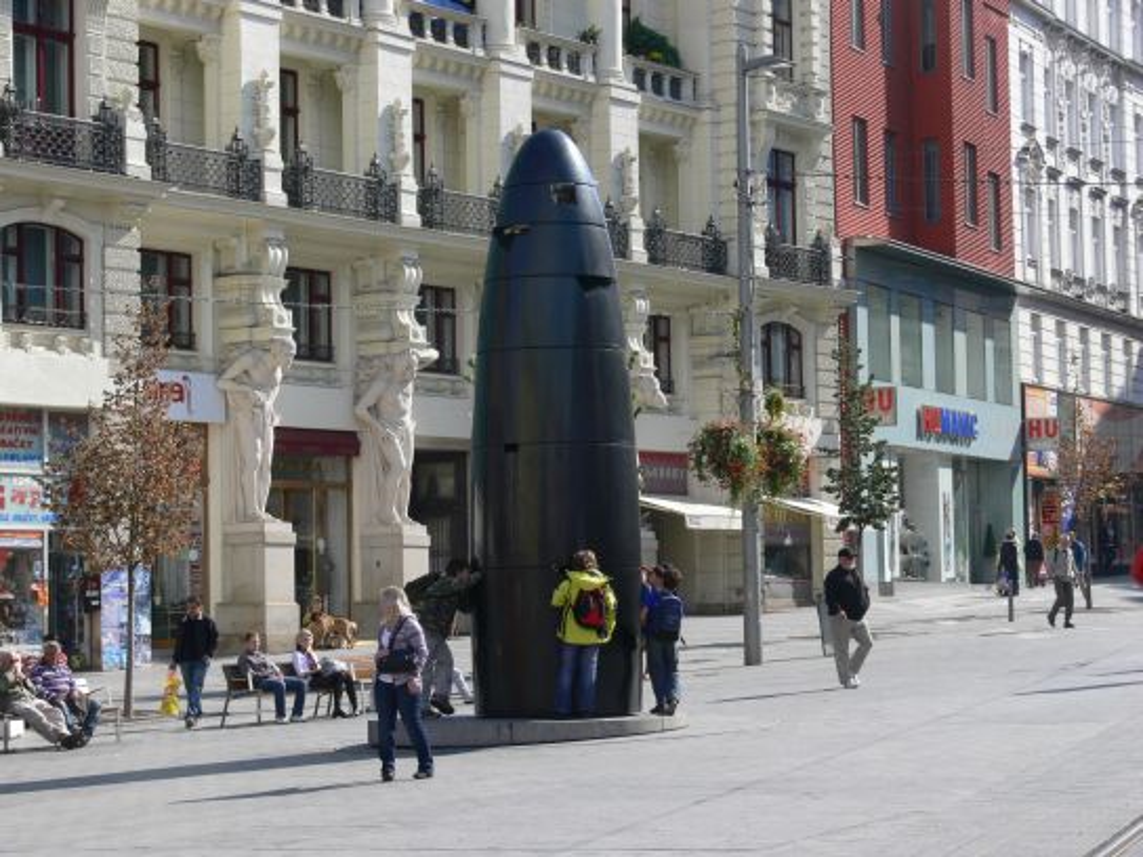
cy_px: 428
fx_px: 2741
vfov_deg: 17.8
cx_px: 572
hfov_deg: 23.6
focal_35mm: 83
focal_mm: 17.6
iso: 100
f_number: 5.6
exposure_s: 1/320
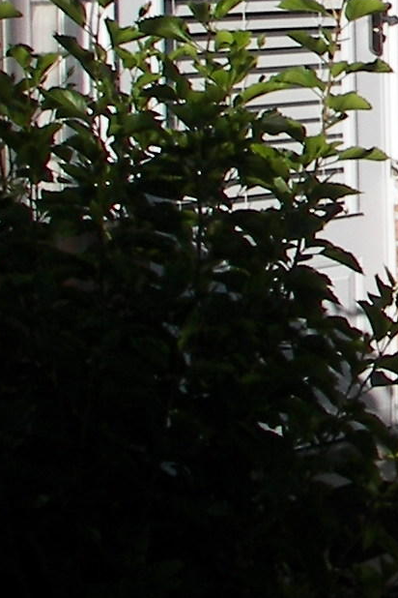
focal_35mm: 157
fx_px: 2603
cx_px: 718
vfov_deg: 12.9
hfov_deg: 8.4
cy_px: -22
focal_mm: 6
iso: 50
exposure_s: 1/800
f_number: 4
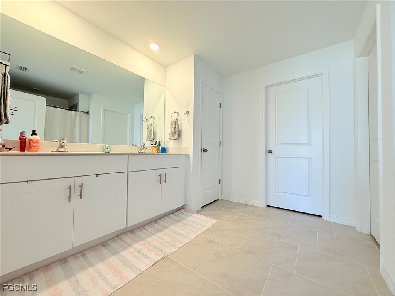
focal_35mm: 14
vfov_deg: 85.7
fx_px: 160
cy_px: 148
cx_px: 198
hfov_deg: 102.1
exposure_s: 1/120
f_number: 2.2
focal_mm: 2.22
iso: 160
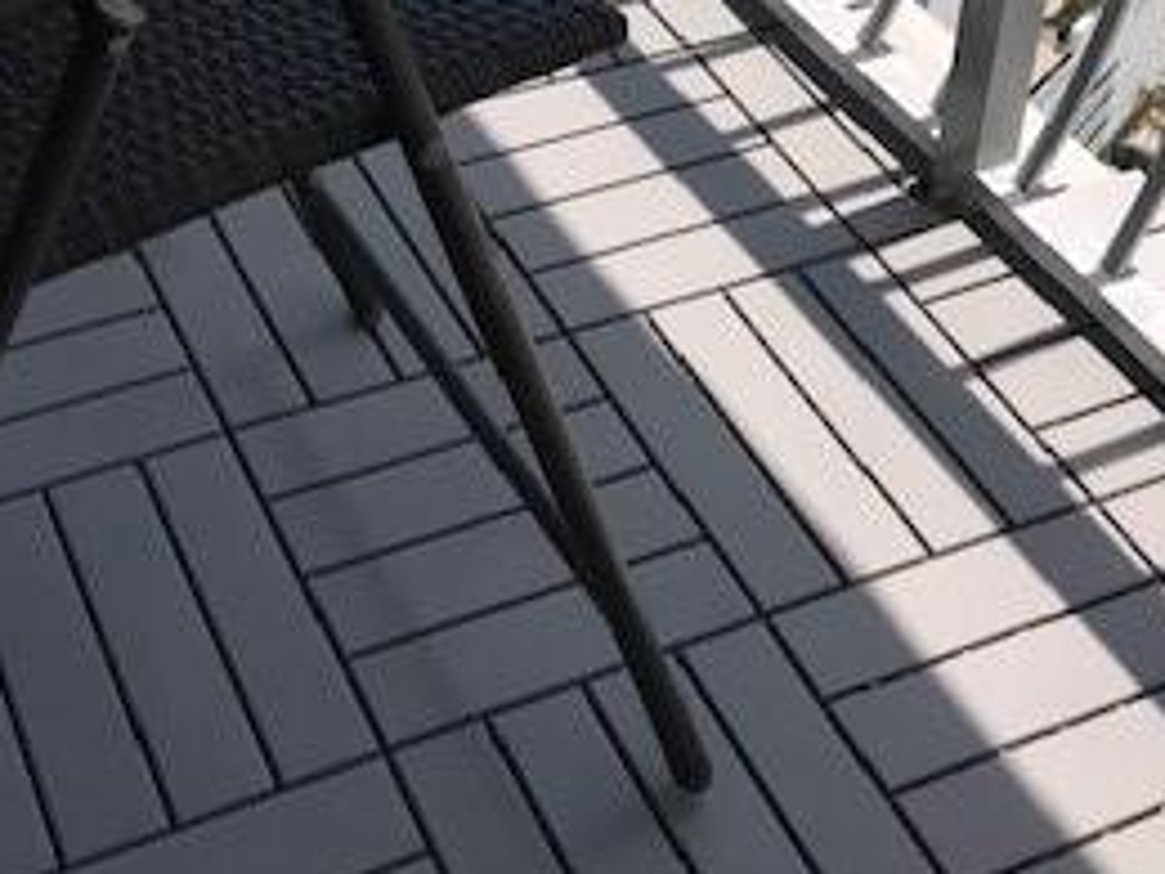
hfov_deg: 27.8
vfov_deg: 18.4
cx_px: 318
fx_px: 2322
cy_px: -515
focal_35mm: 69
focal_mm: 3.99
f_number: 1.8
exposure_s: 1/2398
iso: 20
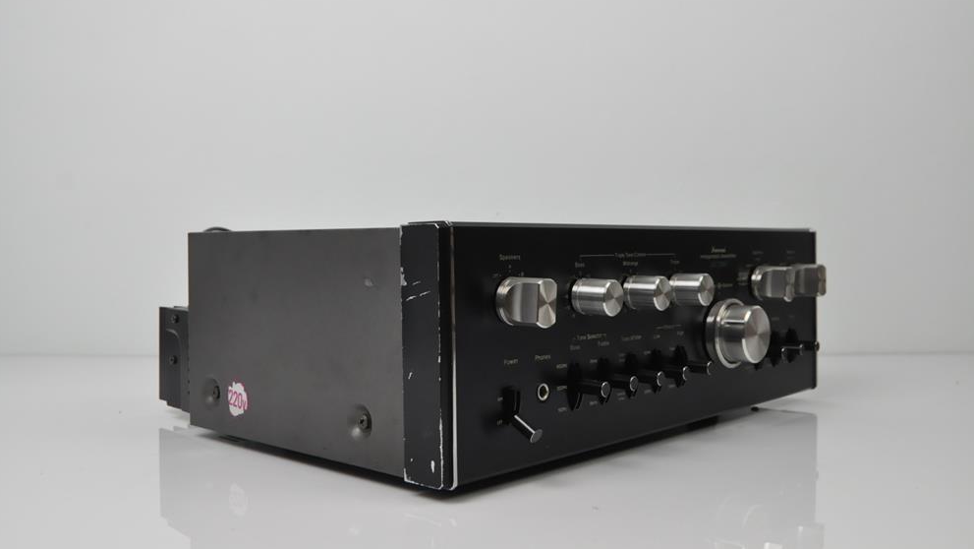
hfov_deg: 52.8
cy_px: 241
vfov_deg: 31.2
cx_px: 485
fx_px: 982
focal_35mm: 38
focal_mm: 24
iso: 1600
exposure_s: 1/200
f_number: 7.1
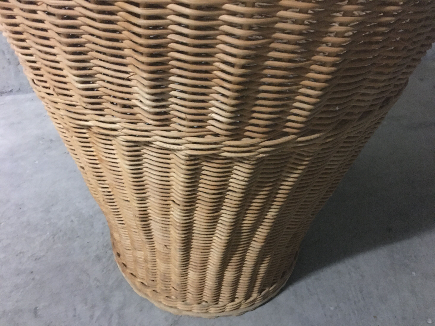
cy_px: 163
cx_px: 218
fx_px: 364
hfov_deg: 61.7
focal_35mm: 29
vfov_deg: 48.2
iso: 125
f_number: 2.2
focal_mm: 4.15
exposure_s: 1/4
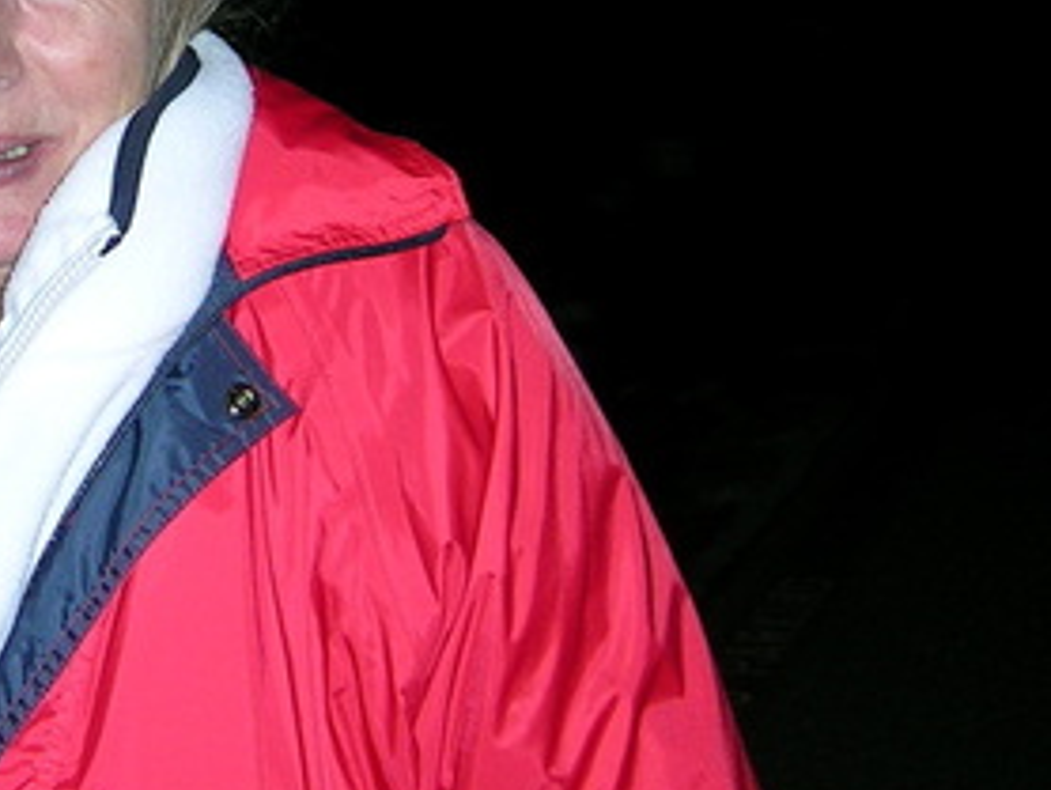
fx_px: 2674
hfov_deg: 21.4
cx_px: -8
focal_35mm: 88
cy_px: 81
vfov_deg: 16.6
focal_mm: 5.4
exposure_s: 1/60
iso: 50
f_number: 2.8
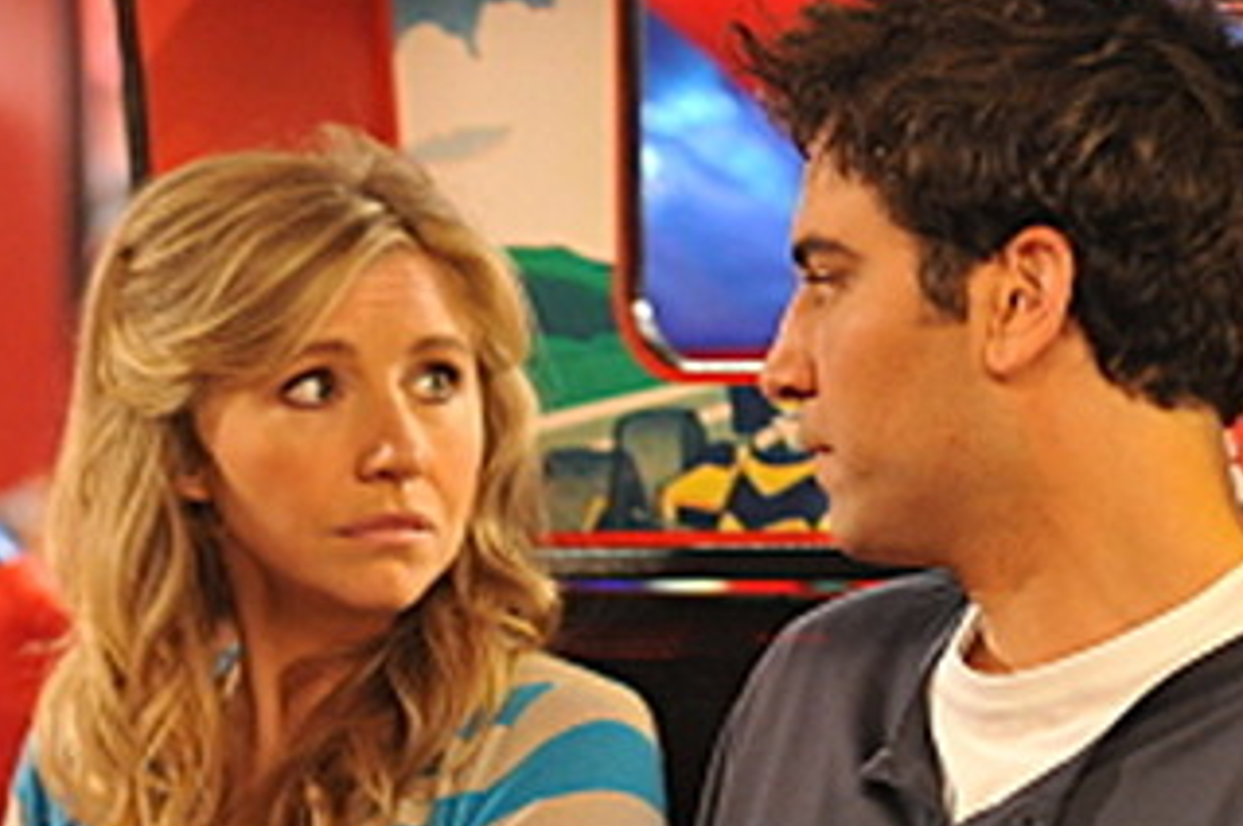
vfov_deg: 6.6
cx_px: 355
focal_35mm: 208
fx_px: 7174
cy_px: 832
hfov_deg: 9.9
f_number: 2.8
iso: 3200
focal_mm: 85
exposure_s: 1/100
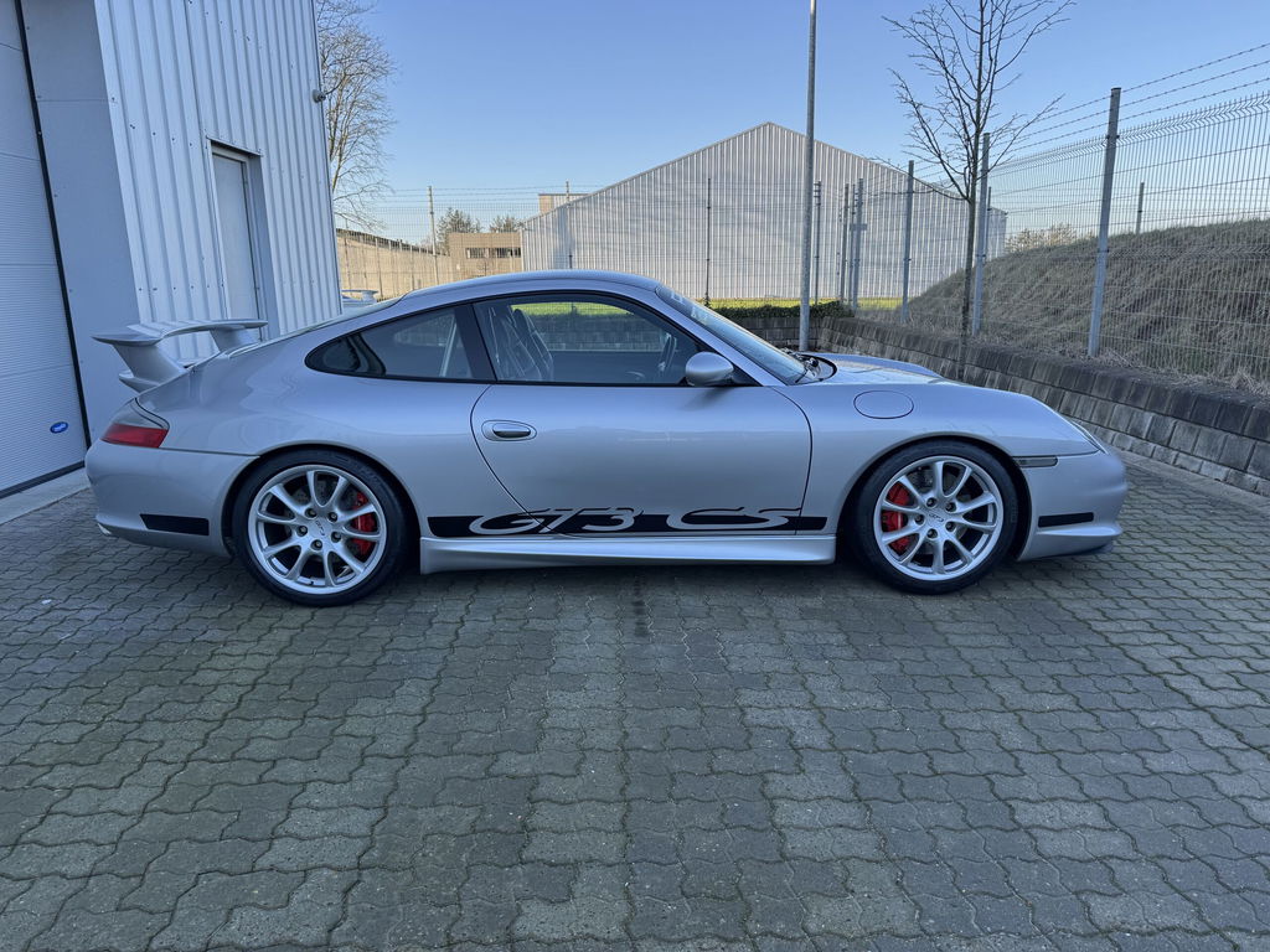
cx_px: 635
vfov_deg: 56.8
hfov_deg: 71.6
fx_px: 881
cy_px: 476
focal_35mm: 24
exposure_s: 1/853
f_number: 1.78
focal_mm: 6.76
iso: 80
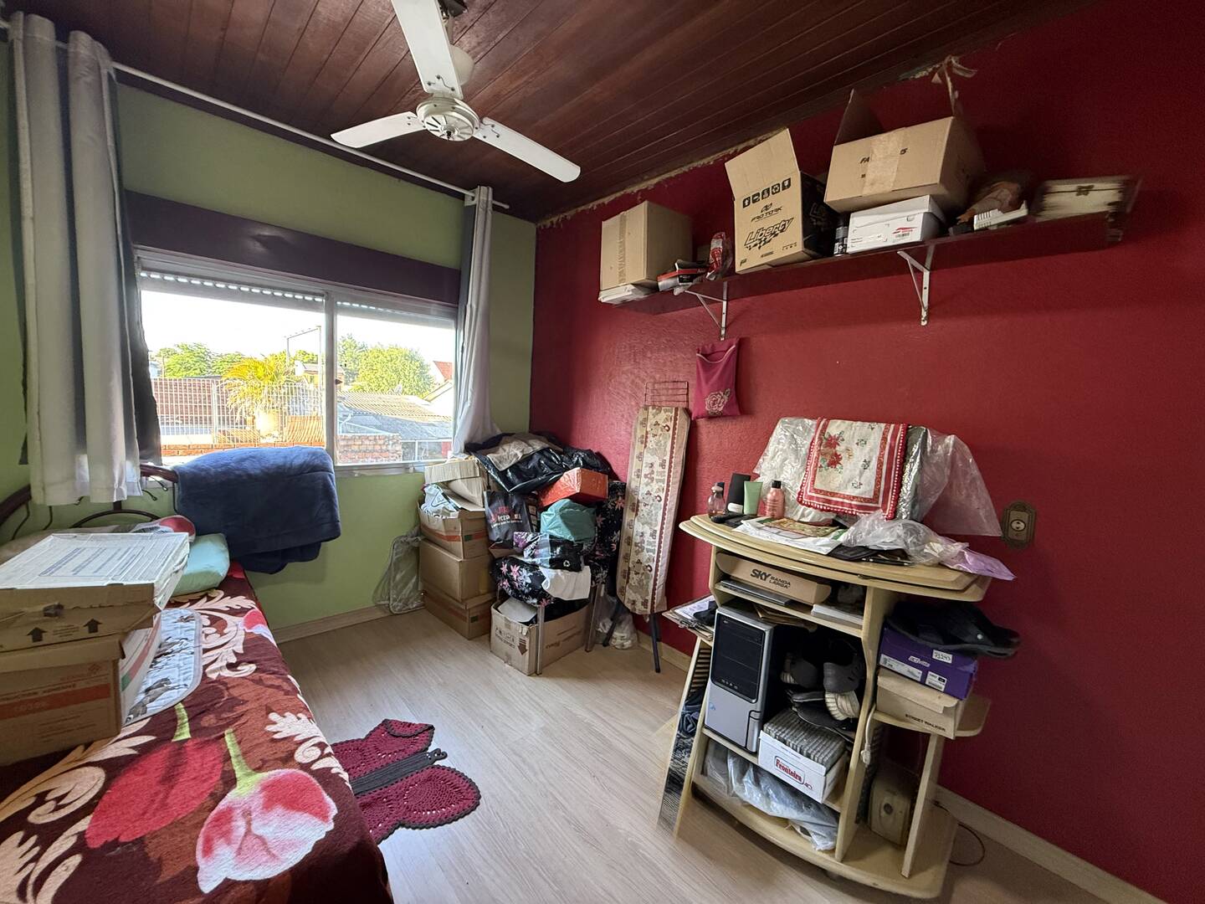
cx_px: 602
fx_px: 487
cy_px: 452
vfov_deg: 85.7
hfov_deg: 102.1
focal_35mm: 14
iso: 320
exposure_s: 1/67
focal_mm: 2.22
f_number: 2.2
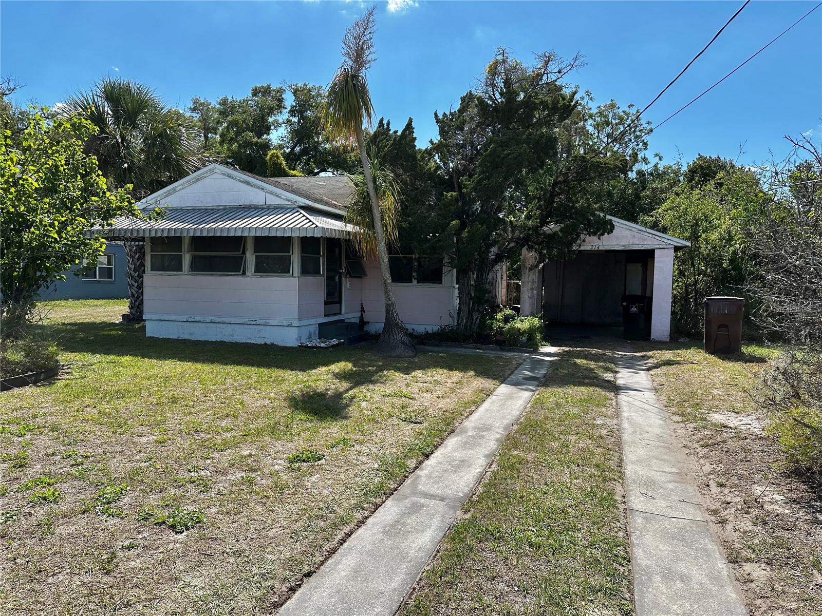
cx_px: 411
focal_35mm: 24
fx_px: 570
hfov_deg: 71.6
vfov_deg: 56.8
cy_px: 308
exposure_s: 1/4016
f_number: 1.78
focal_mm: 6.86
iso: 80
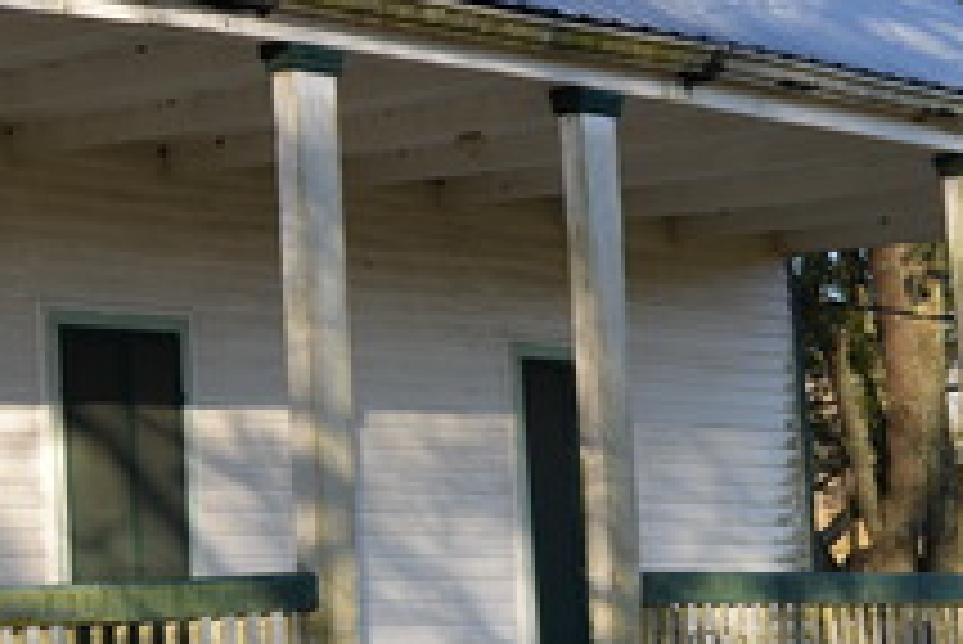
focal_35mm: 123
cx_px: -670
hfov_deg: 14.9
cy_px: 293
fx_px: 3292
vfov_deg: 11.2
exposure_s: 1/200
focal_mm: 35
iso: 200
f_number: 7.1
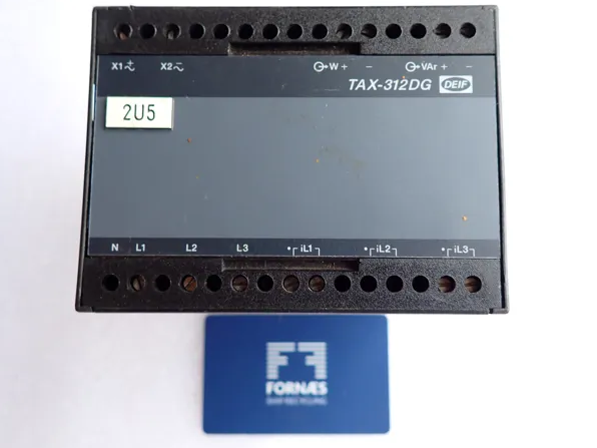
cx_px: 307
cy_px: 227
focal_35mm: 26
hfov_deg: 67.3
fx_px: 448
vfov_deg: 53.1
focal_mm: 4.5
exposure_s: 1/125
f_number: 2
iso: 160
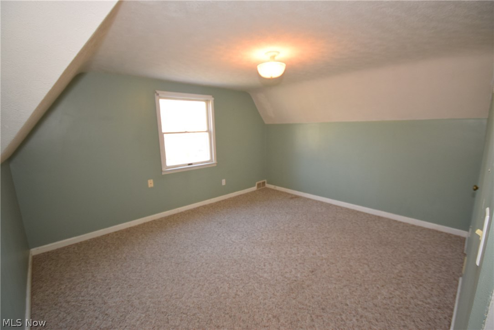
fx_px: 206
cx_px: 247
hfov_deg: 100.4
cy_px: 165
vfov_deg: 77.4
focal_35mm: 15
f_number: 4.5
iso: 800
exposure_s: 1/80
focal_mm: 10
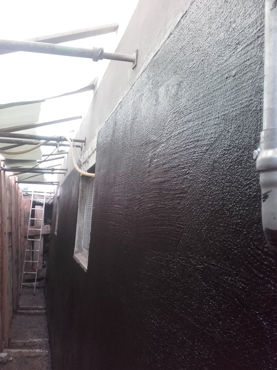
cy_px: 185
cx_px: 138
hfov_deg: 45.4
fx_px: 331
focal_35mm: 31
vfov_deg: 58.4
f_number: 2.2
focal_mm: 3.31
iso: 120
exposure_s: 1/33
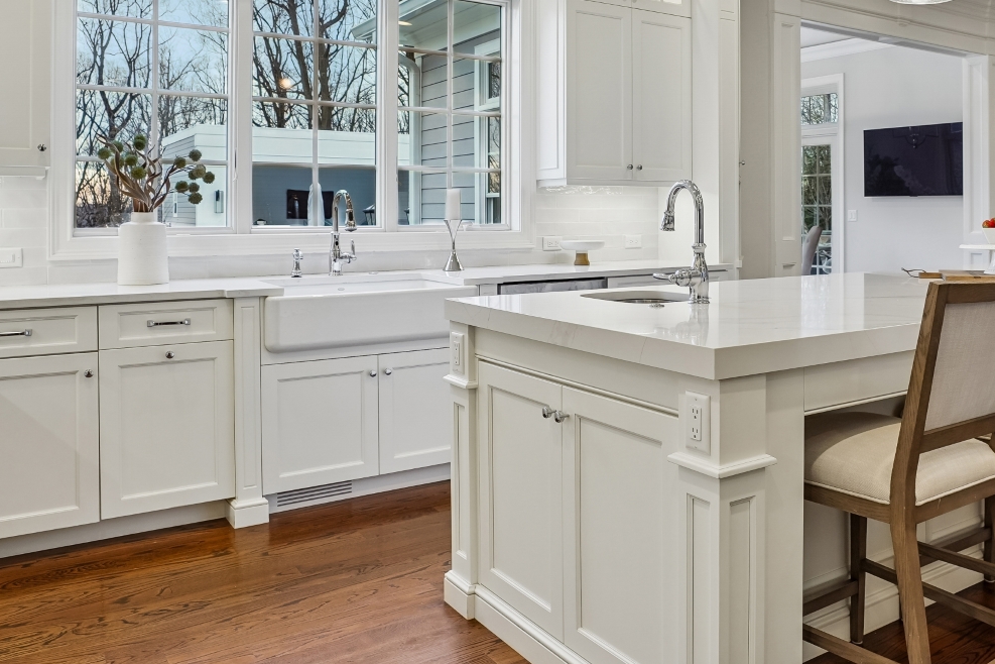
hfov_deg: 59.0
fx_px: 857
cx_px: 655
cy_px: 212
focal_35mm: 31
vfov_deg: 41.7
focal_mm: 17
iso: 400
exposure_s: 1/40
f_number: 8
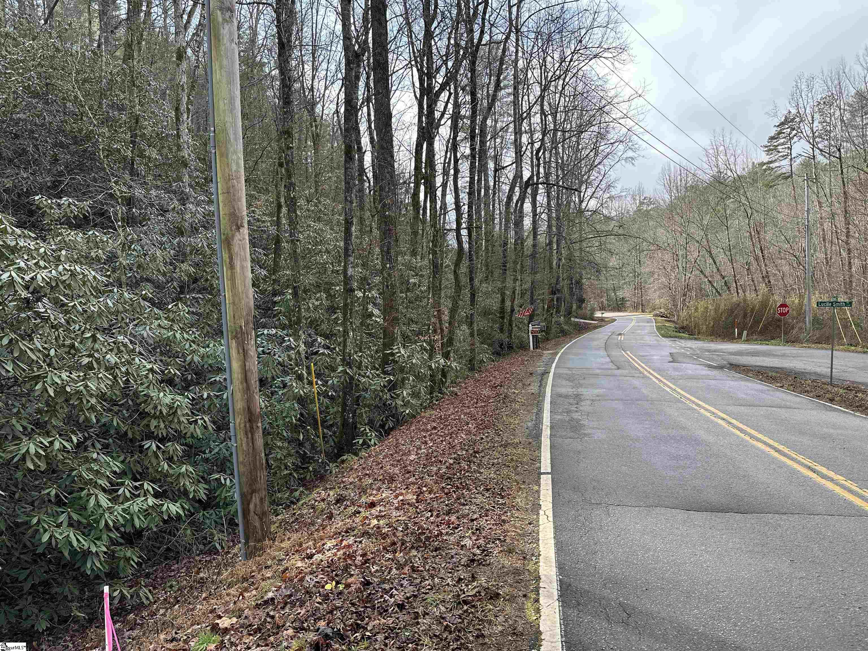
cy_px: 326
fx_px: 602
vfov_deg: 56.8
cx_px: 434
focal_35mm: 24
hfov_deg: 71.6
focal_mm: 6.86
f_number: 1.78
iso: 80
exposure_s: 1/1095
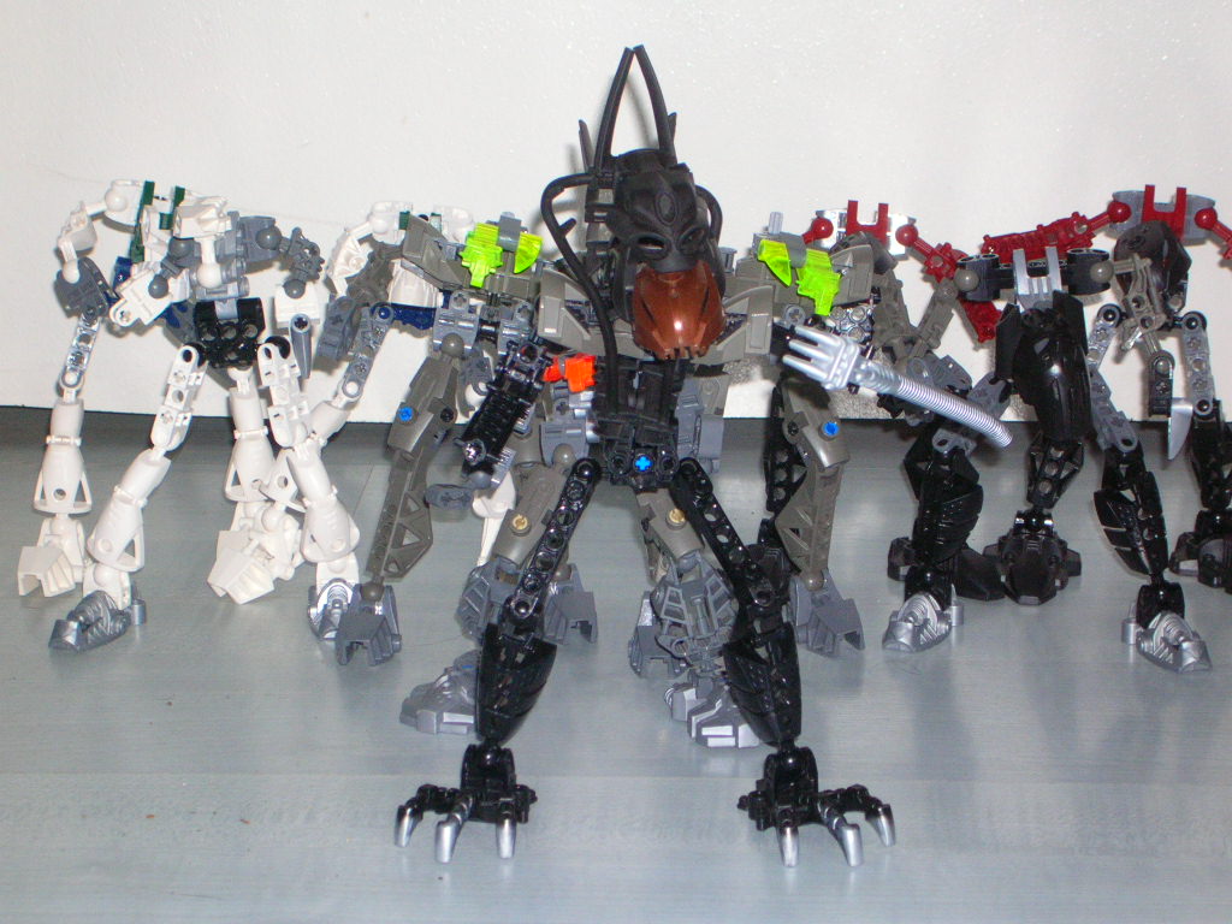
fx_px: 3737
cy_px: 462
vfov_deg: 14.1
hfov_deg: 18.7
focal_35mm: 105
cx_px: 616
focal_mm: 17.4
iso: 136
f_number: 4.9
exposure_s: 1/60.1
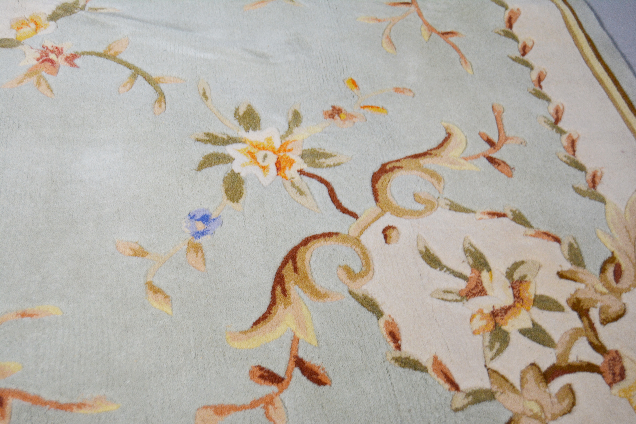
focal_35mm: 45
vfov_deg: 29.9
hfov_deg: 43.6
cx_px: 318
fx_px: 795
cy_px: 212
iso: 800
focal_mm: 30
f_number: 4.2
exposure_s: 1/40
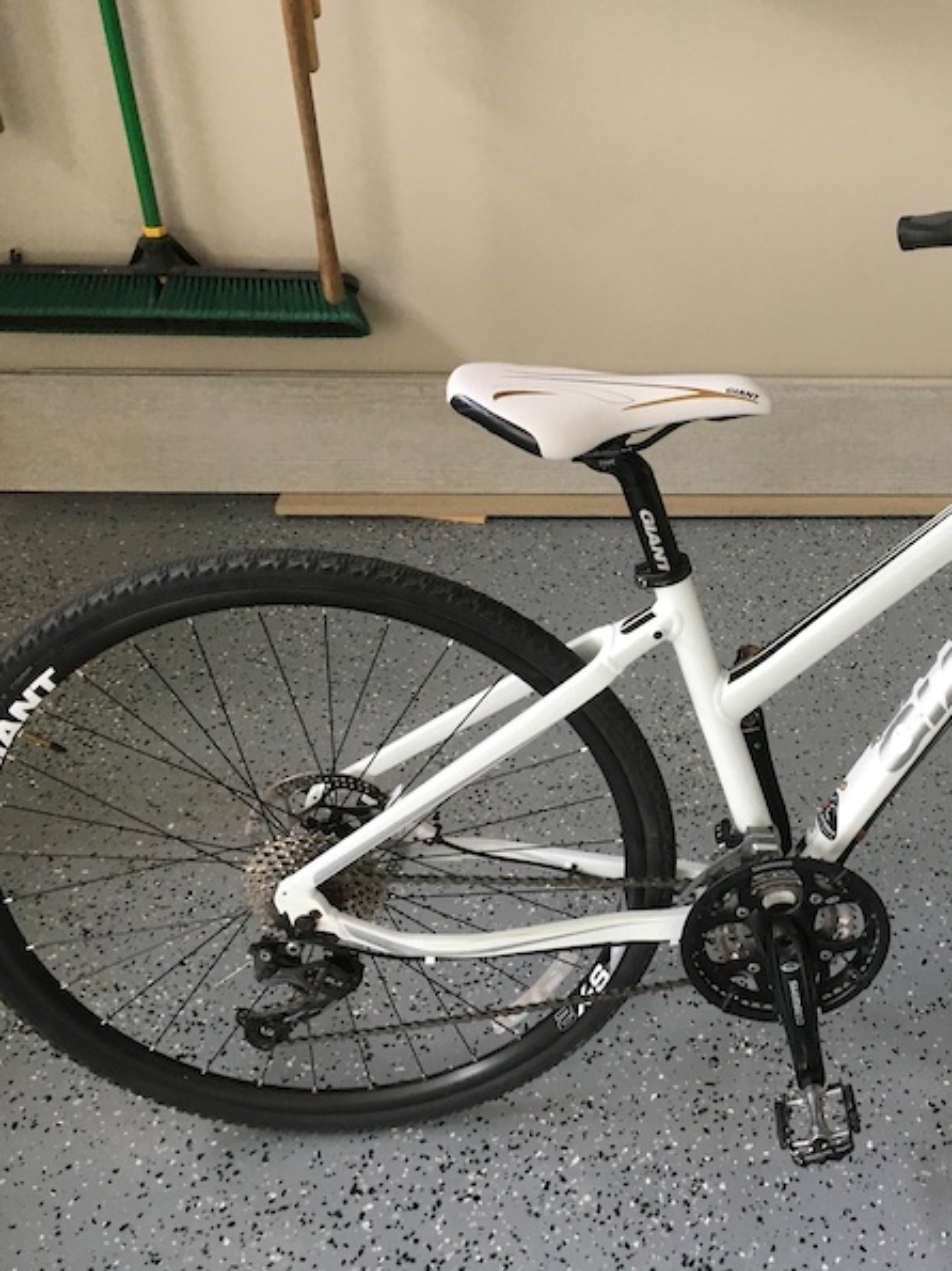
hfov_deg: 35.4
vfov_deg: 47.9
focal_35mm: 39
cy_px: 632
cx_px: 786
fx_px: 1431
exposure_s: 1/30
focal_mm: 4.15
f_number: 2.2
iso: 40
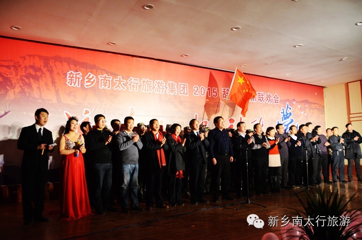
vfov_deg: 47.8
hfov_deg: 67.5
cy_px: 120
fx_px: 271
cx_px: 181
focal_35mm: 27
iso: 1600
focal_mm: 18
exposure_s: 1/250
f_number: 3.5
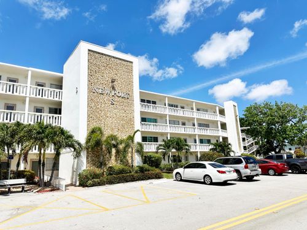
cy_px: 115
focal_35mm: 24
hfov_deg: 71.6
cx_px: 154
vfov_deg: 56.8
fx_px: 213
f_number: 1.78
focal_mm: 6.86
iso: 80
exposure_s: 1/8929
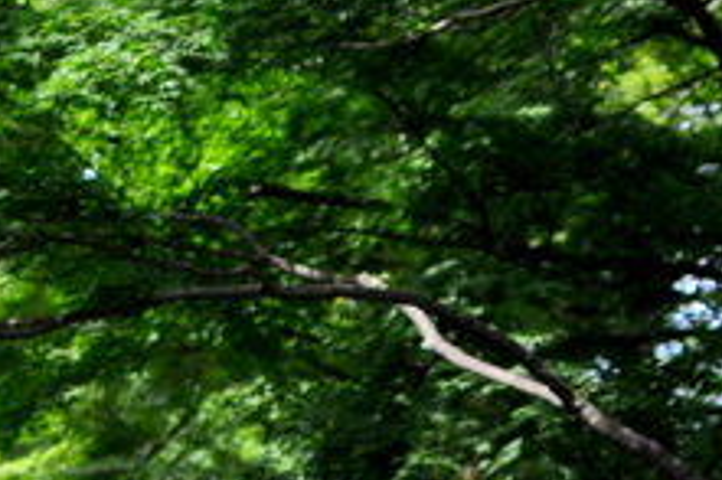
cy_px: 1068
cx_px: -761
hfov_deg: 8.0
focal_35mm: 243
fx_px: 4876
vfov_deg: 5.5
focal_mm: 35
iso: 400
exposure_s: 1/2000
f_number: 1.8
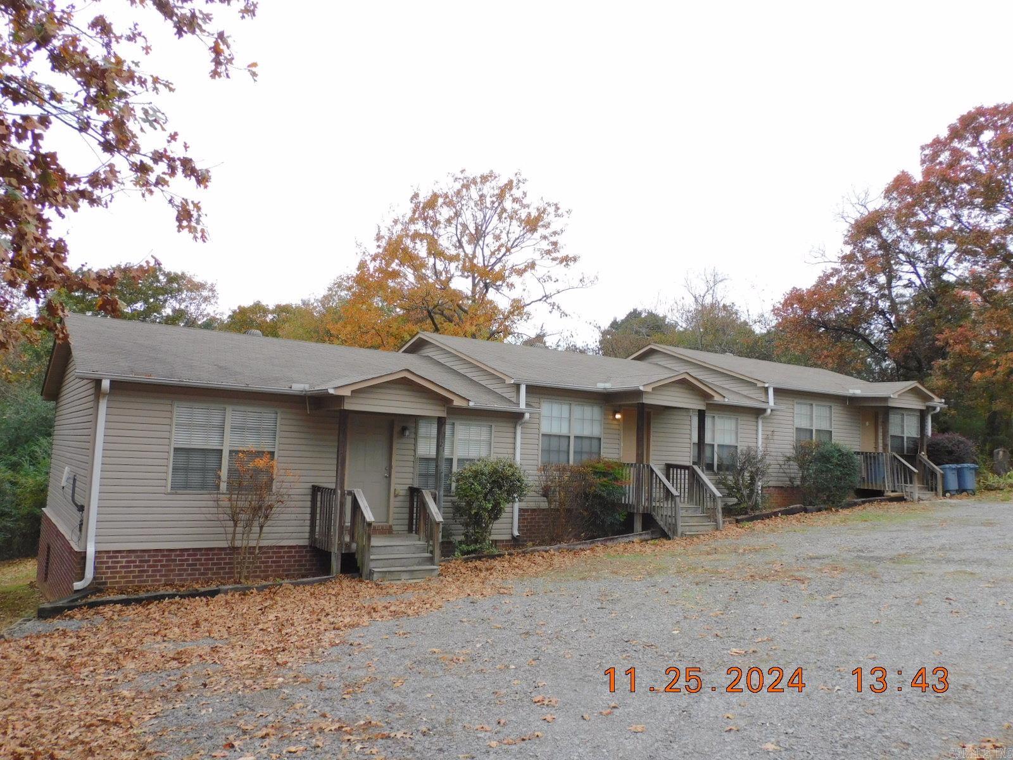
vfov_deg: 49.7
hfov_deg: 63.4
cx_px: 506
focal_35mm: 28
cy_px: 380
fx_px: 819
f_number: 3.5
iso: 125
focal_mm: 5
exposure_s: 1/320
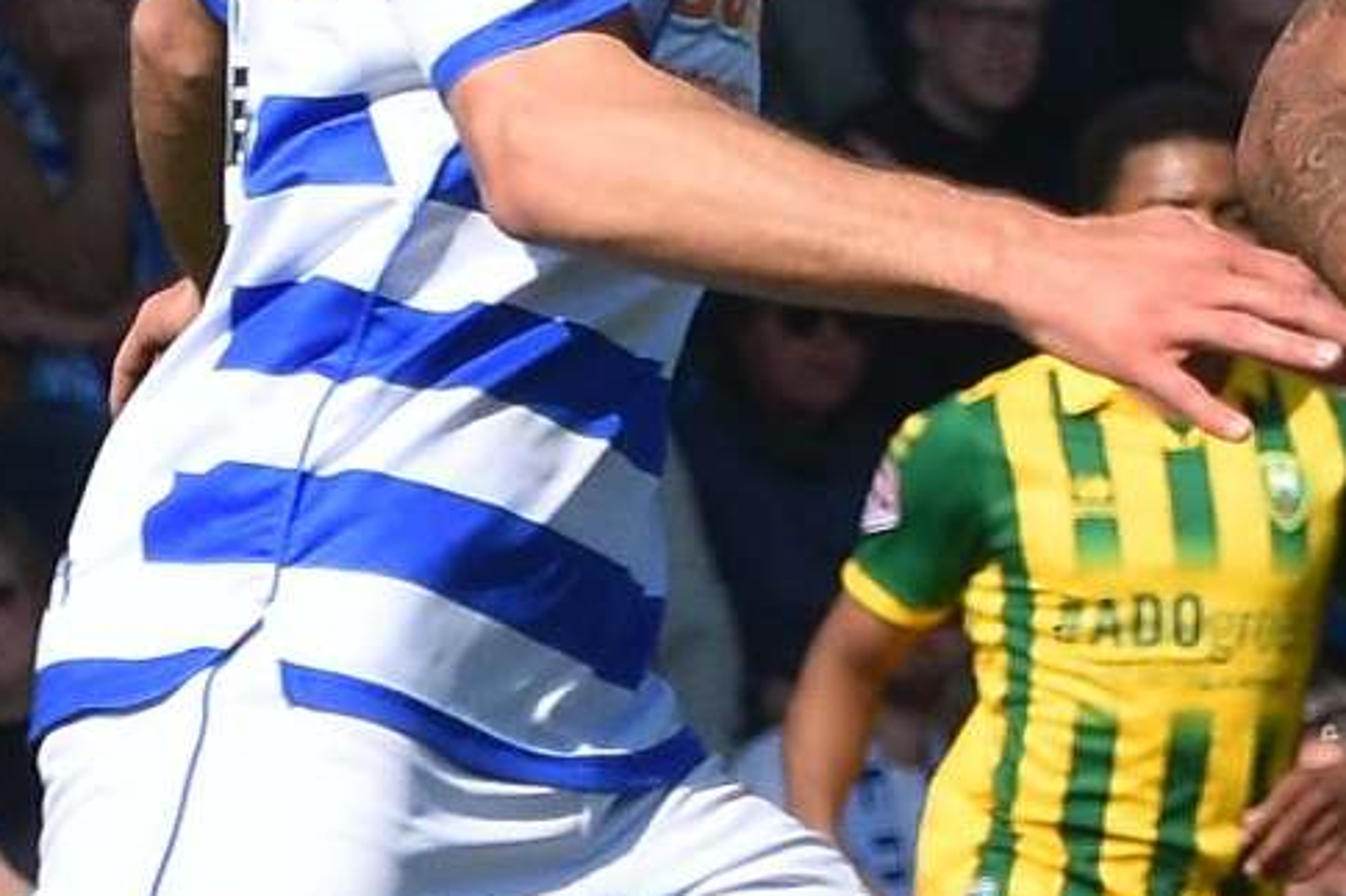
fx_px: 35543
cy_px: 624
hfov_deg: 2.2
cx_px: 1227
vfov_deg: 1.4
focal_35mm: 951
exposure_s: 1/640
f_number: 5.6
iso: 140
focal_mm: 160
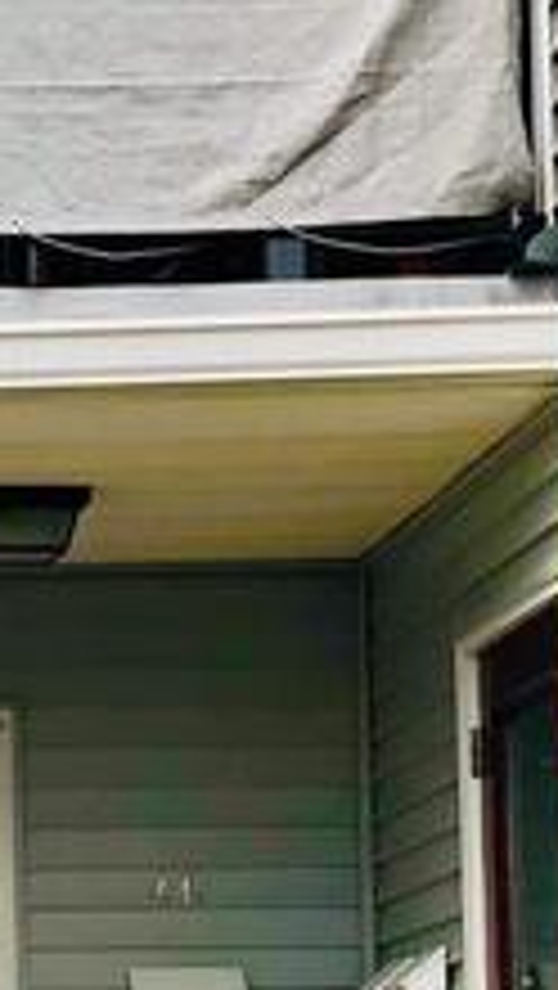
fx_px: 3940
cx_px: -446
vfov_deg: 14.1
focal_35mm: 150
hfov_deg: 7.8
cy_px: 976
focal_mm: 4
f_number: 1.8
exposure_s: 1/120
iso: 25
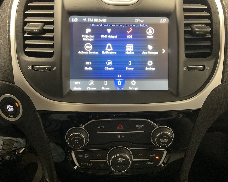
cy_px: 92
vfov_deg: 47.1
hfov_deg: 57.2
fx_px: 209
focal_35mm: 31
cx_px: 114
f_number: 1.8
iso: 500
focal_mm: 3
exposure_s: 1/30
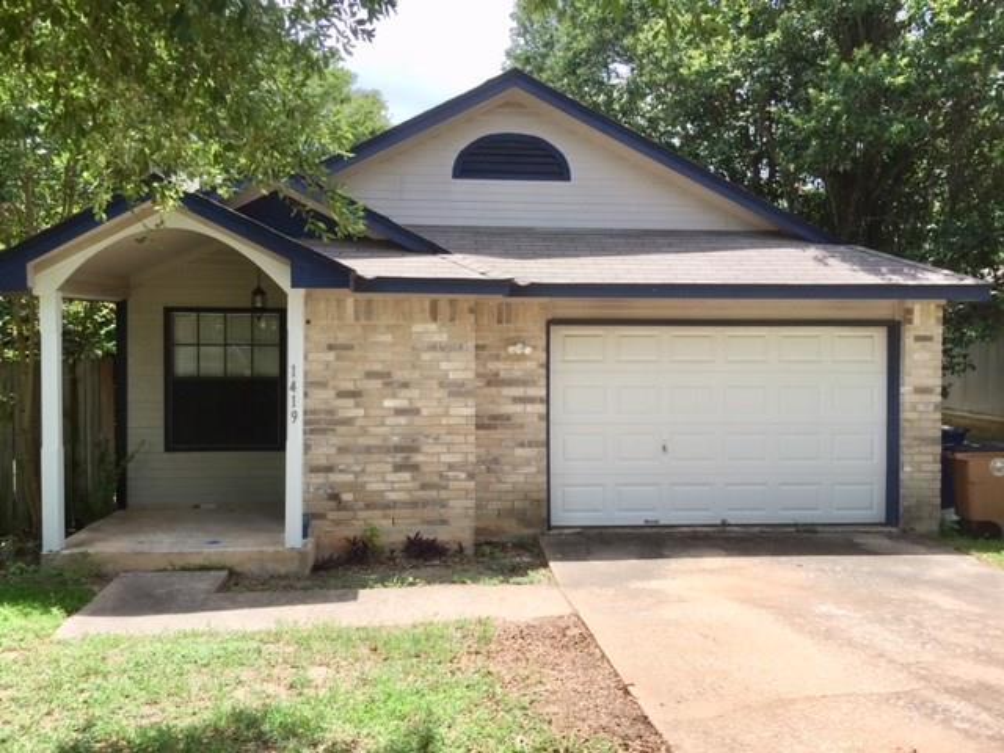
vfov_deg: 48.2
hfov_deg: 61.7
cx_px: 502
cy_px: 376
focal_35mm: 29
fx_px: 841
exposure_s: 1/1041
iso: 32
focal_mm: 4.15
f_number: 2.2
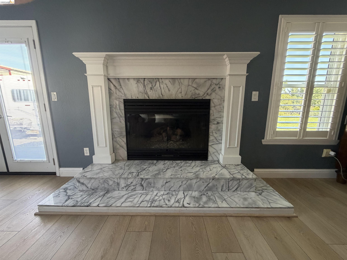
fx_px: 140
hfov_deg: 102.1
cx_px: 174
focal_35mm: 14
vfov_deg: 85.7
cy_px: 130
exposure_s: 1/96
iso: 320
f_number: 2.2
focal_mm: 2.22
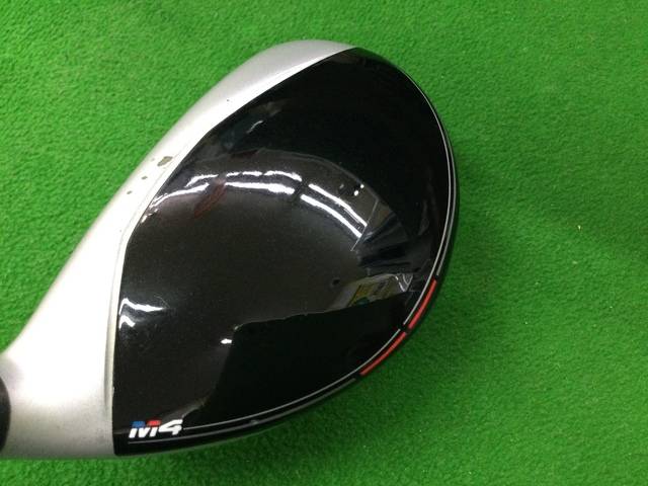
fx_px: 580
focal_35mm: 31
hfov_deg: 58.4
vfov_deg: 45.4
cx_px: 324
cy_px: 243
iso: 125
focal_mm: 3.3
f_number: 2.4
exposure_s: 1/30
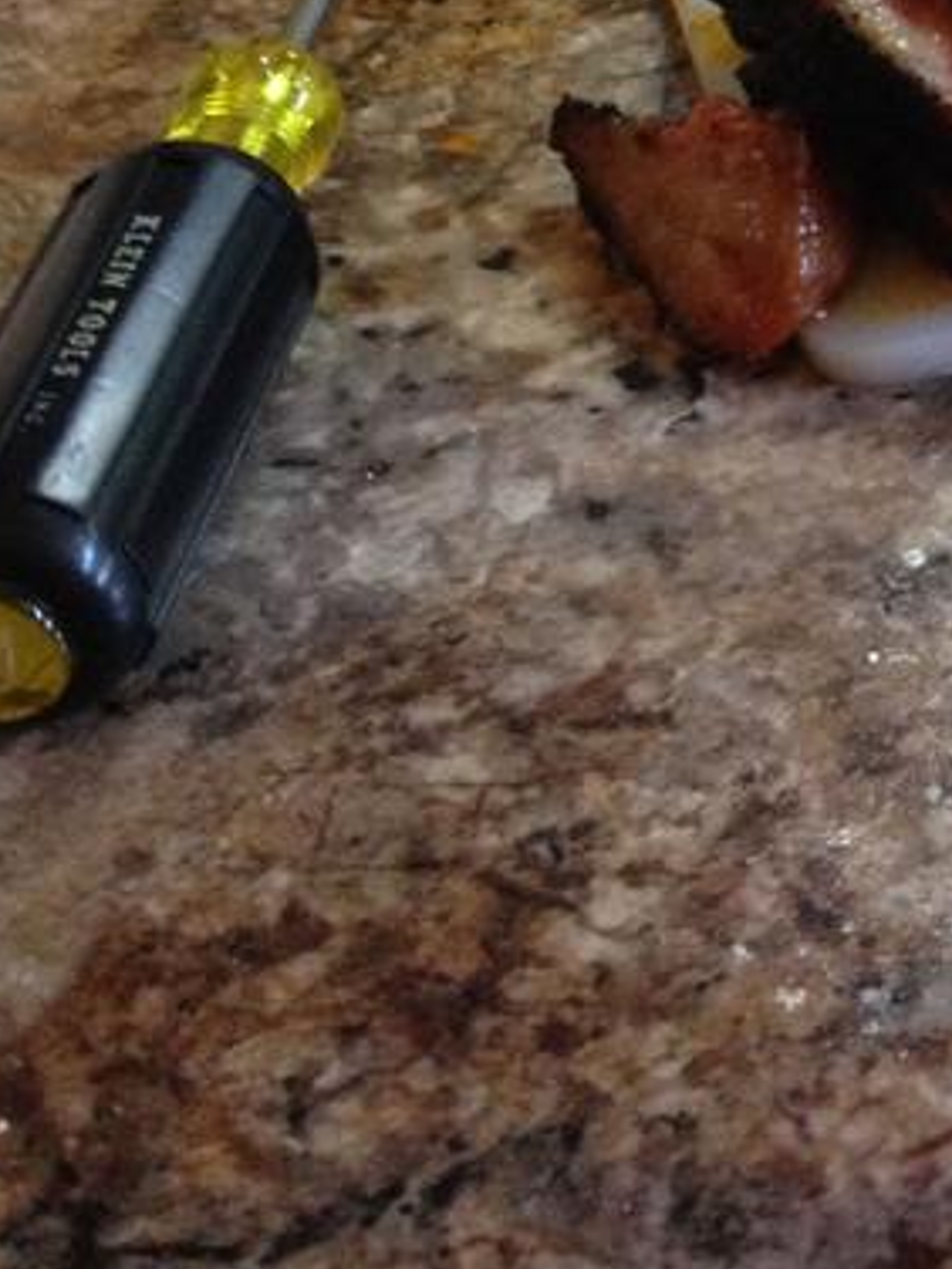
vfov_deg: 23.2
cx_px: 1075
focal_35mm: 79
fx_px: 2897
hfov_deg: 17.9
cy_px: -128
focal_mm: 4.12
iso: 400
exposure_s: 1/20
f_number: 2.4
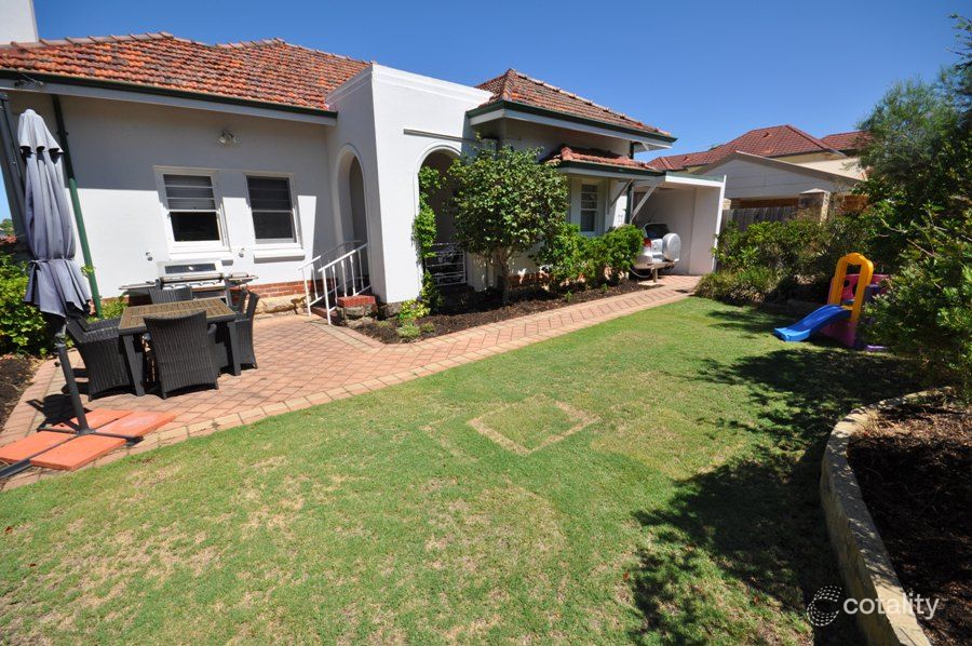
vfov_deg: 77.2
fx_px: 405
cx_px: 486
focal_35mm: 15
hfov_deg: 100.5
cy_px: 323
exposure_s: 1/400
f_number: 10
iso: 200
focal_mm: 10
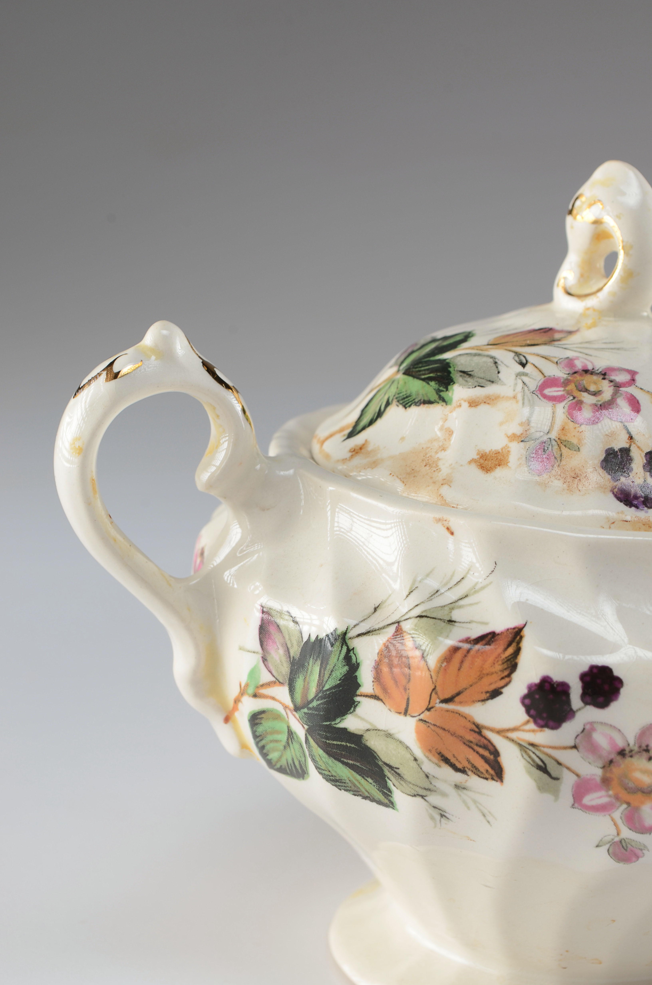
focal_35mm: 82
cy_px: 492
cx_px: 326
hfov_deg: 16.5
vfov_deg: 24.7
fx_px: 2251
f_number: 13
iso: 100
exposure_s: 1/80
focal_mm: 55
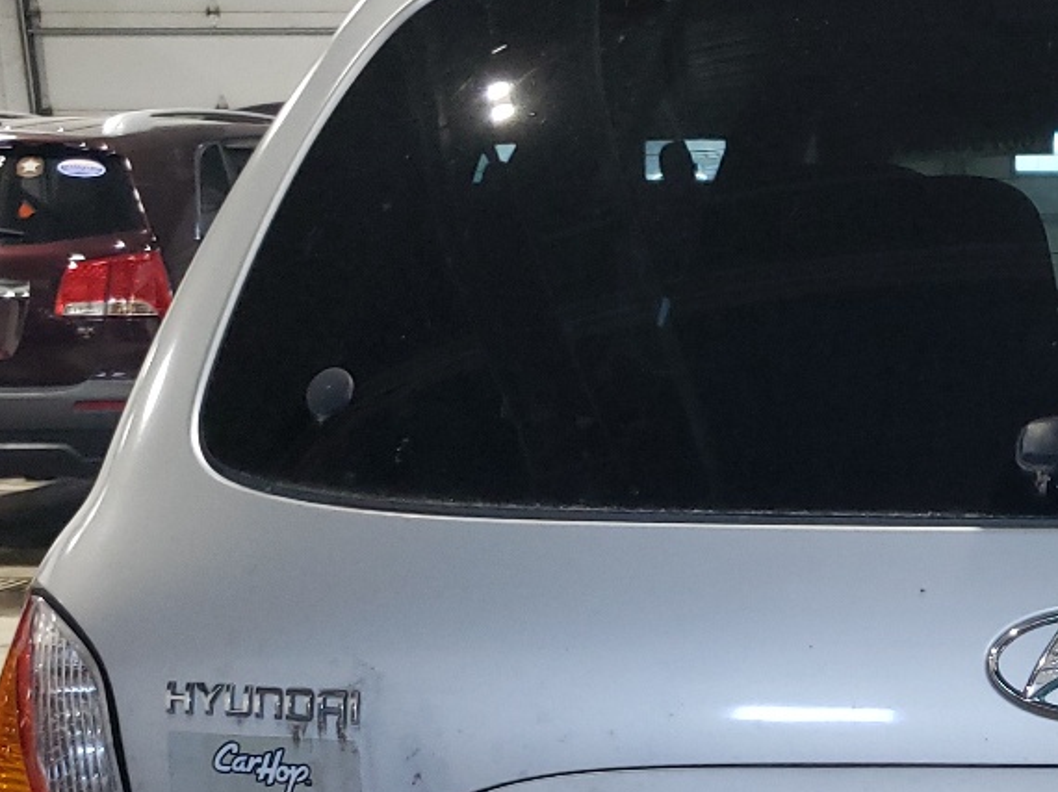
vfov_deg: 19.5
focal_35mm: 73
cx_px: 1173
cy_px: 799
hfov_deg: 24.8
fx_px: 2230
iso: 125
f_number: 1.5
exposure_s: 1/60.2
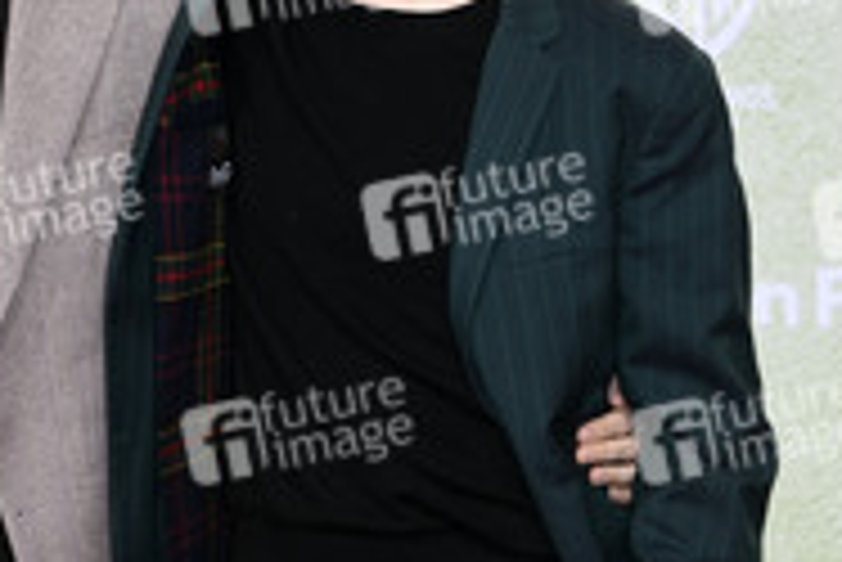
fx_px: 5524
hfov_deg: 8.6
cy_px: 94
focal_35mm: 236
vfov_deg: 5.8
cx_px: -92
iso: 640
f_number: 5.6
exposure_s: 1/250
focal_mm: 98
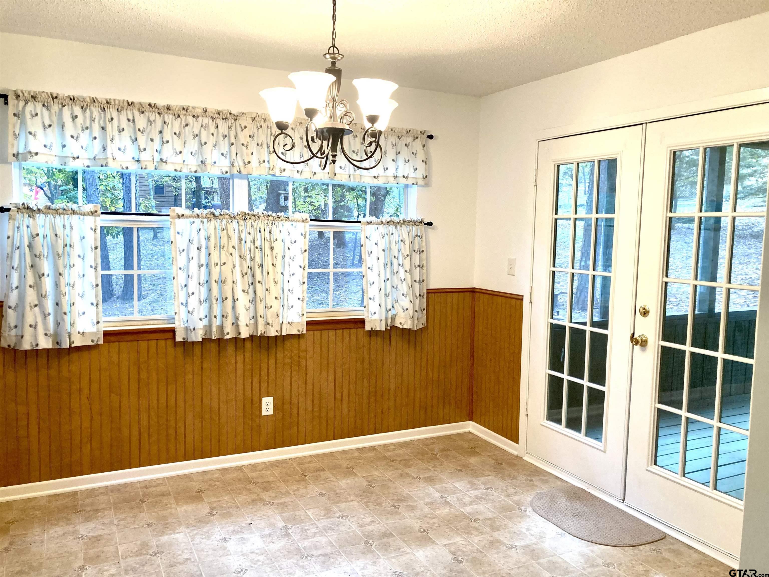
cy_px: 288
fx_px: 622
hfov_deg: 63.4
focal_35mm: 28
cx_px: 384
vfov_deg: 49.7
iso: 100
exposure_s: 1/60
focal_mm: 3.99
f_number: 1.8
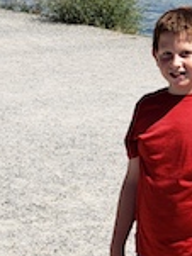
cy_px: 44
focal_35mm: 132
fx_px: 978
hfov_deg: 10.9
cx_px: 267
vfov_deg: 14.8
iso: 50
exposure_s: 1/1700
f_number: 2.4
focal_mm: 4.3
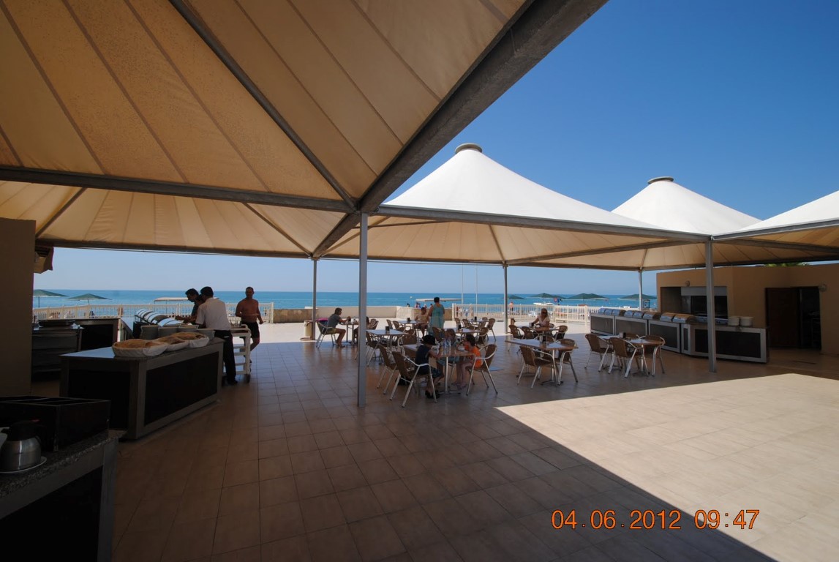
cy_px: 281
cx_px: 420
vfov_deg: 77.5
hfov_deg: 100.3
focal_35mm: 15
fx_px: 350
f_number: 10
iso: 100
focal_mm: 10
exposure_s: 1/200
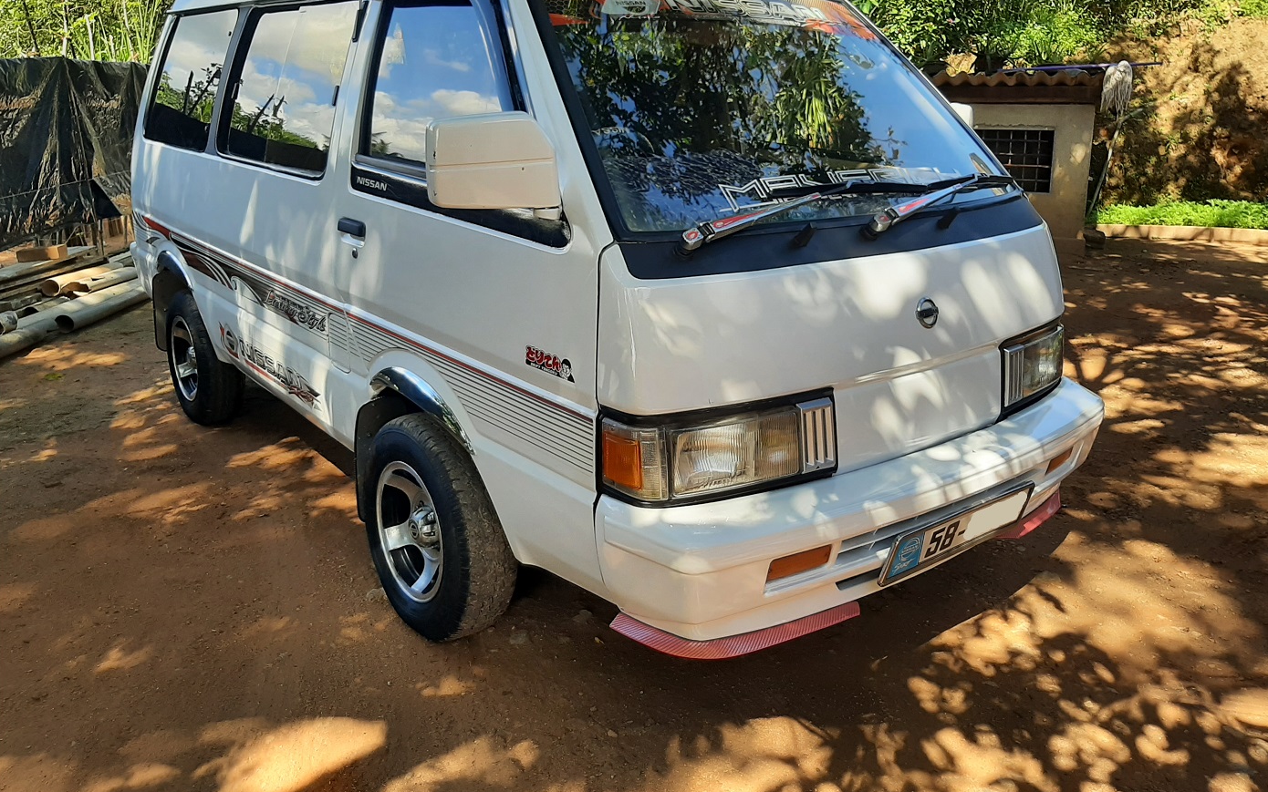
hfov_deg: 66.5
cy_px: 315
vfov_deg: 44.3
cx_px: 637
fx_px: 968
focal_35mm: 28
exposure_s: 1/657
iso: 40
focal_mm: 3.93
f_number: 1.7
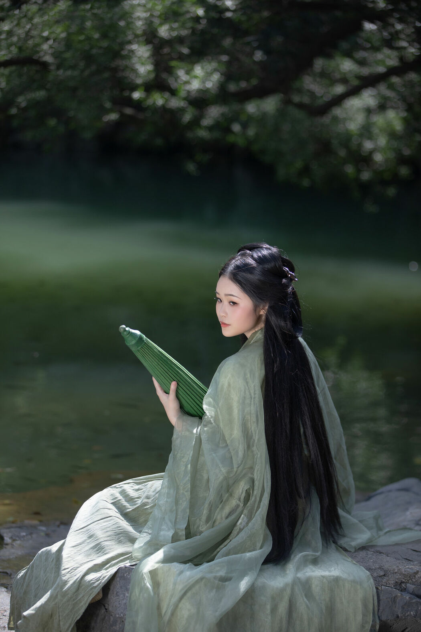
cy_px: 316
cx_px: 210
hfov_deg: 13.2
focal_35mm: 104
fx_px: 1824
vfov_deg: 19.6
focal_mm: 105
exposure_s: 1/1000
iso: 125
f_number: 2.8
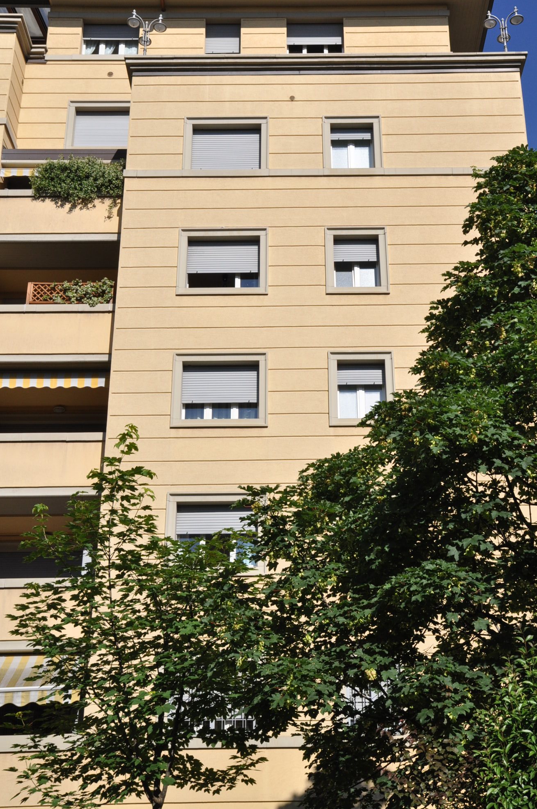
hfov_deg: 27.4
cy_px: 373
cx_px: 292
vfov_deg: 40.4
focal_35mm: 49
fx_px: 1099
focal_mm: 30
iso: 400
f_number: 14
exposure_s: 1/800
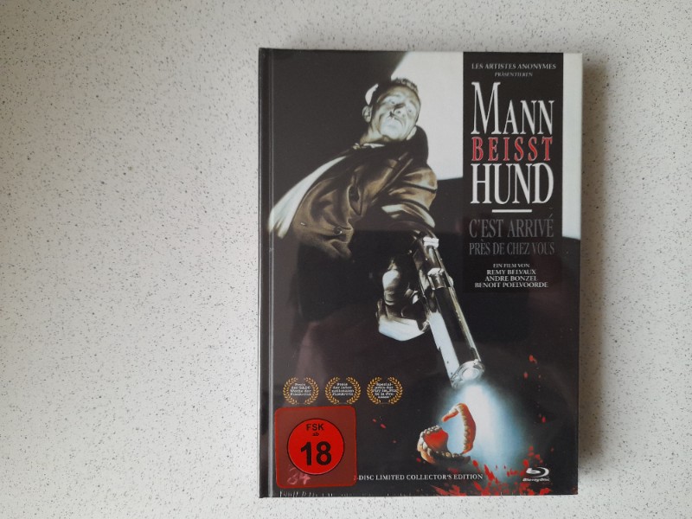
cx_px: 346
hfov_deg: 69.4
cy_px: 260
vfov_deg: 54.9
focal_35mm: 25
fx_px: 500
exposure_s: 1/60
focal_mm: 4.6
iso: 250
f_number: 2
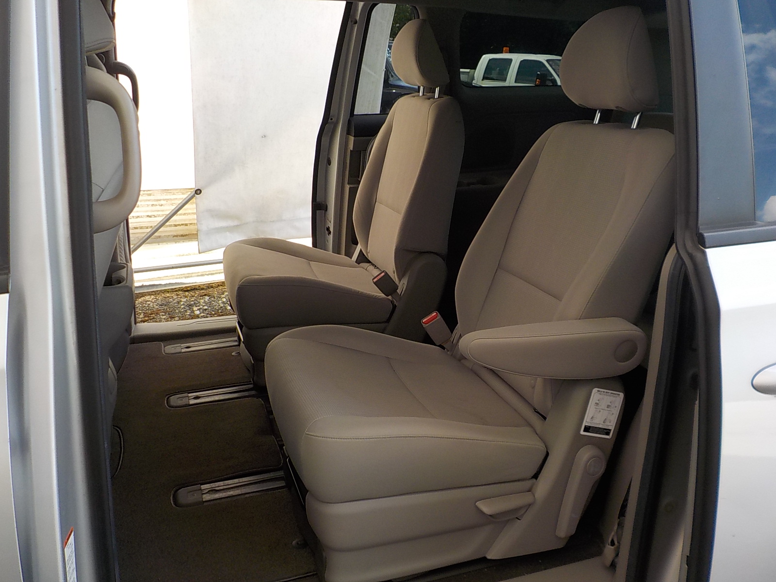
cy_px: 291
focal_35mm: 30
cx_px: 388
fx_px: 673
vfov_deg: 46.8
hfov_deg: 60.0
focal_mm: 4.1
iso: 125
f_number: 3.3
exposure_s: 1/160
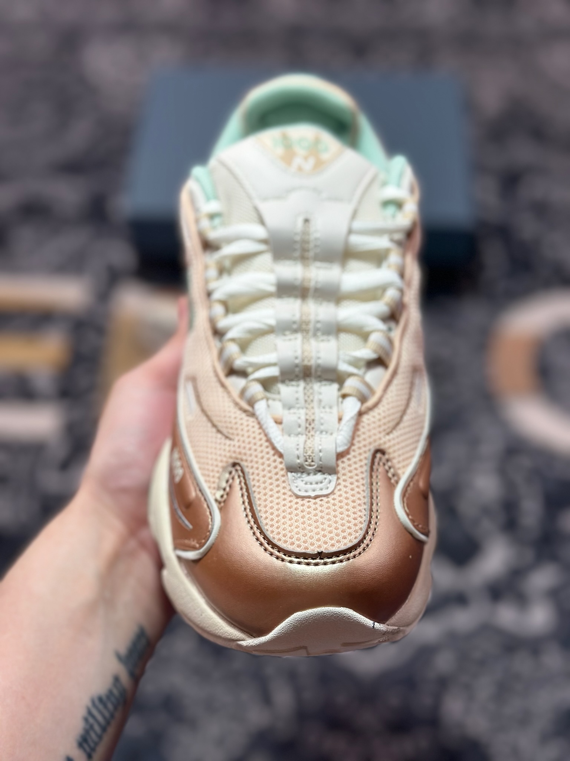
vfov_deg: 39.7
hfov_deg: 30.3
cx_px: 285
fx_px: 1054
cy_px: 380
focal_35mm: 48
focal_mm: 6.86
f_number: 1.78
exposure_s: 1/767
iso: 80
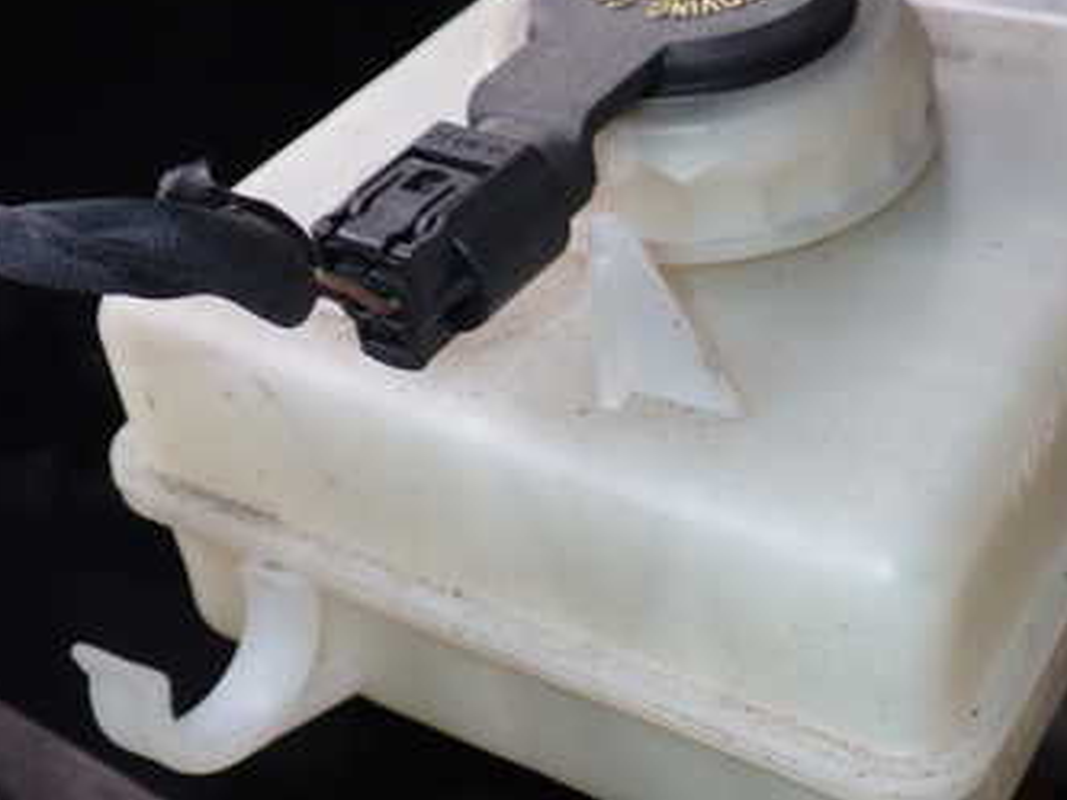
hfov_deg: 29.6
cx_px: 733
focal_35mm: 65
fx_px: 2004
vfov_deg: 22.6
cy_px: 472
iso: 125
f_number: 2.5
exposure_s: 1/80
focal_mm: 6.37
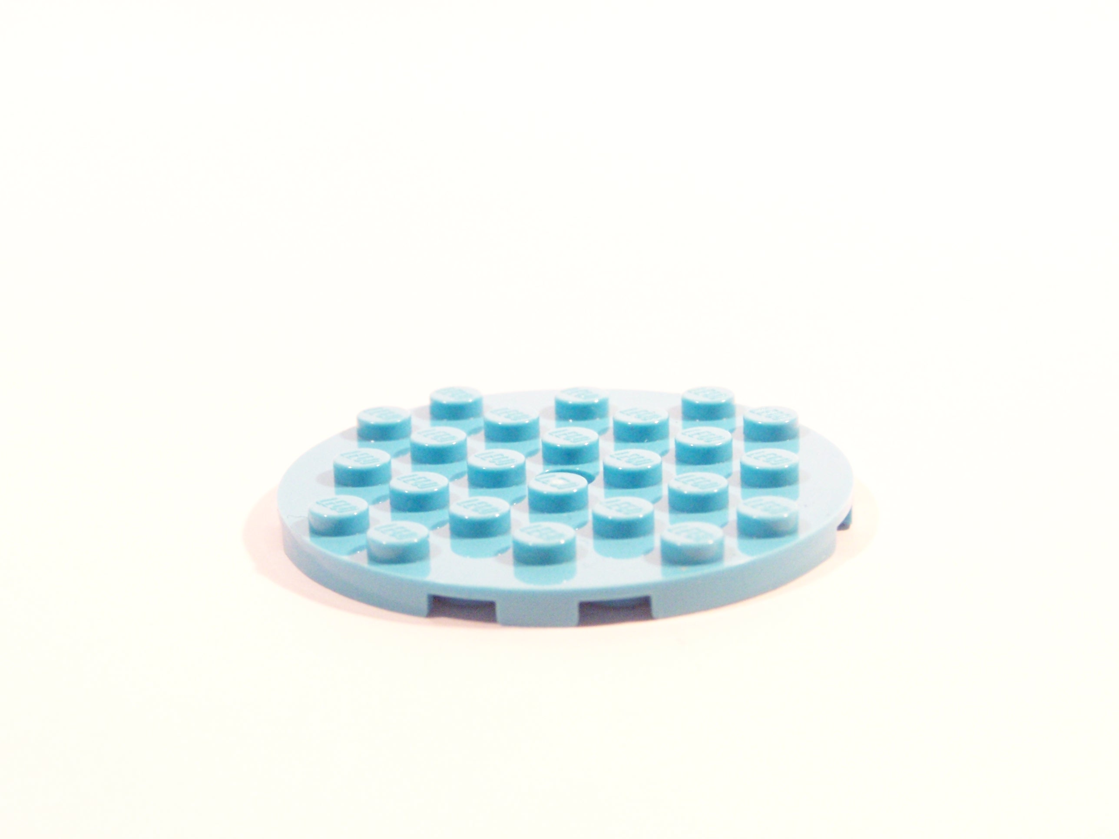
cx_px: 560
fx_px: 2424
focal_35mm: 75
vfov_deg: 19.6
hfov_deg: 26.0
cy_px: 420
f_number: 3.6
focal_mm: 12.4
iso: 400
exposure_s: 1/30
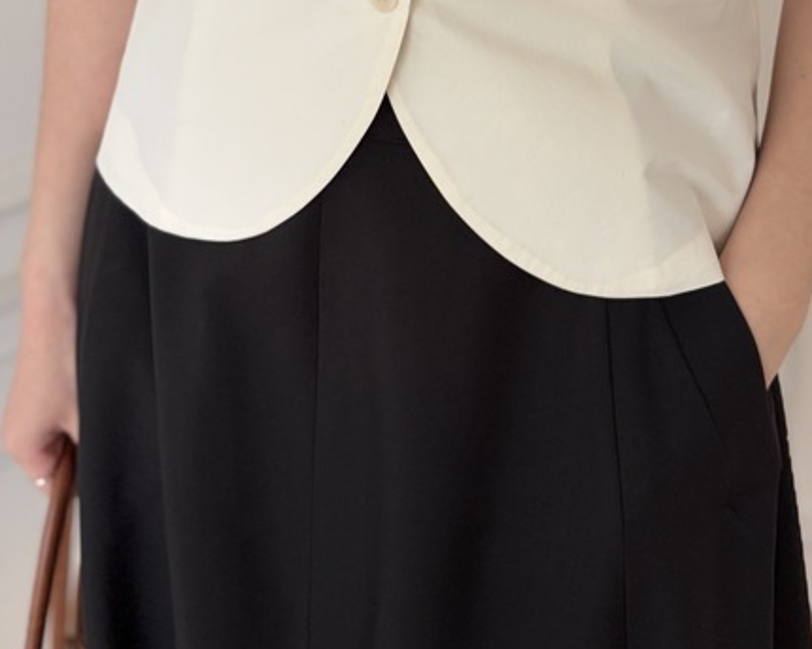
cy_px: -11
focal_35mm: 59
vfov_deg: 24.5
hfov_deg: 31.9
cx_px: 431
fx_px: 1418
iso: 125
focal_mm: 5.96
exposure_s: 1/101
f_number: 1.6
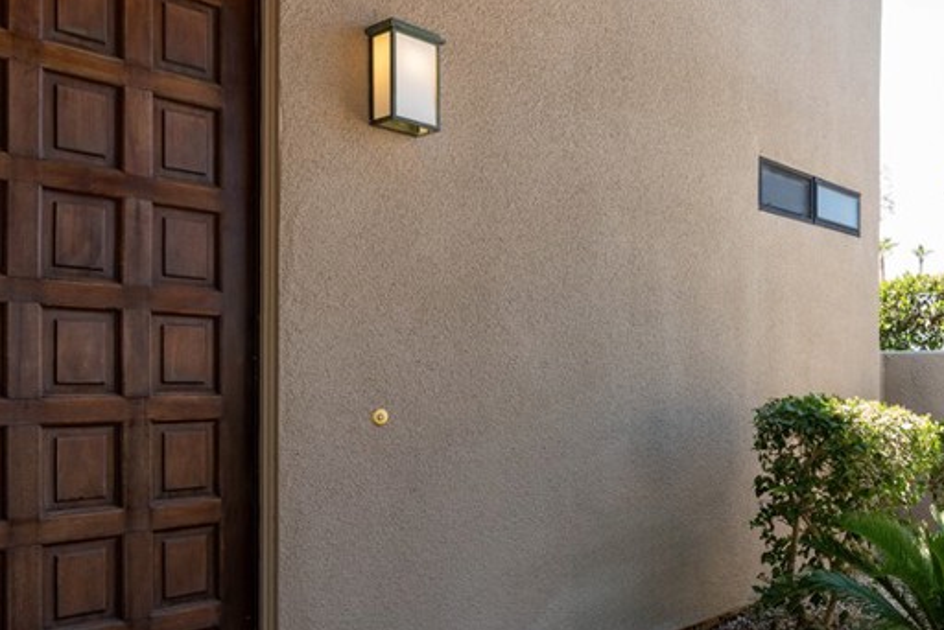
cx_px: 752
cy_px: 377
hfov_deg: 52.3
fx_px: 892
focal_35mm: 34
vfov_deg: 38.8
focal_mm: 17
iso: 100
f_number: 8
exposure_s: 1/10
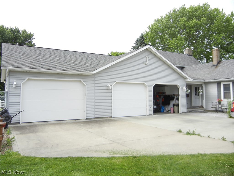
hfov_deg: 60.0
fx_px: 203
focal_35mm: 30
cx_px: 117
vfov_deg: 46.8
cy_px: 88
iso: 160
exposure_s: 1/666
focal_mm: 5.4
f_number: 3.5
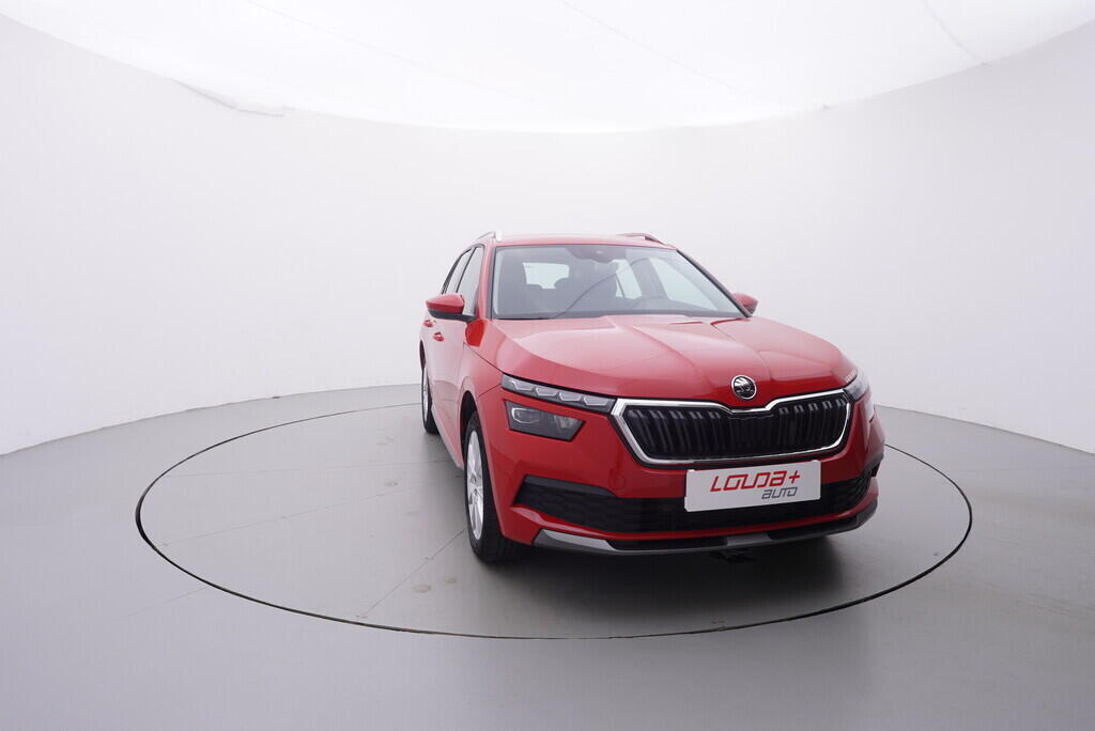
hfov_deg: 77.3
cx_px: 548
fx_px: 685
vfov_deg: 56.2
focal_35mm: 22
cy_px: 366
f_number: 5
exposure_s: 1/80
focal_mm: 15
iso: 200
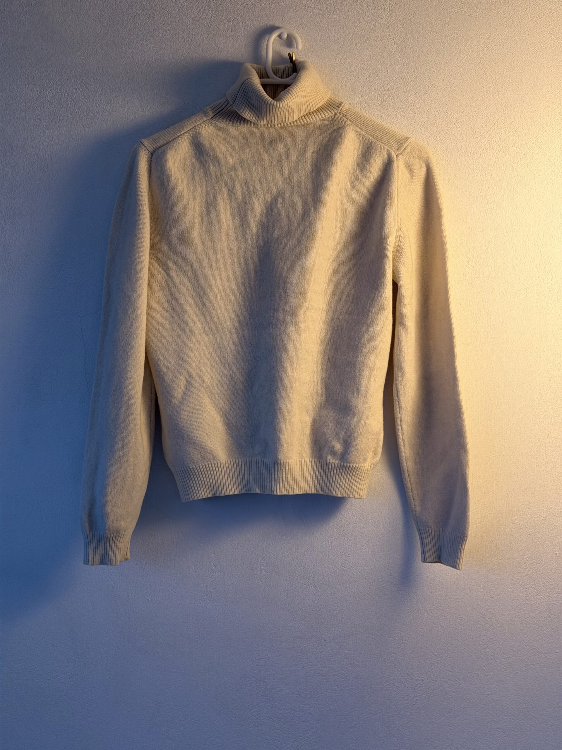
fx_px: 1039
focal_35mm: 48
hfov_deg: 30.3
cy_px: 375
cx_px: 281
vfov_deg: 39.7
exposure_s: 1/79
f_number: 1.78
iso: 100
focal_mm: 6.76
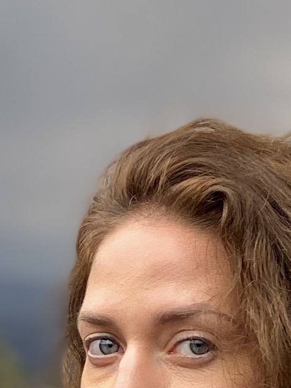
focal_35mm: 164
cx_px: -101
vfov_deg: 11.9
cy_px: 423
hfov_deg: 8.9
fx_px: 1839
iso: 32
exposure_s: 1/192
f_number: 1.8
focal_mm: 4.25
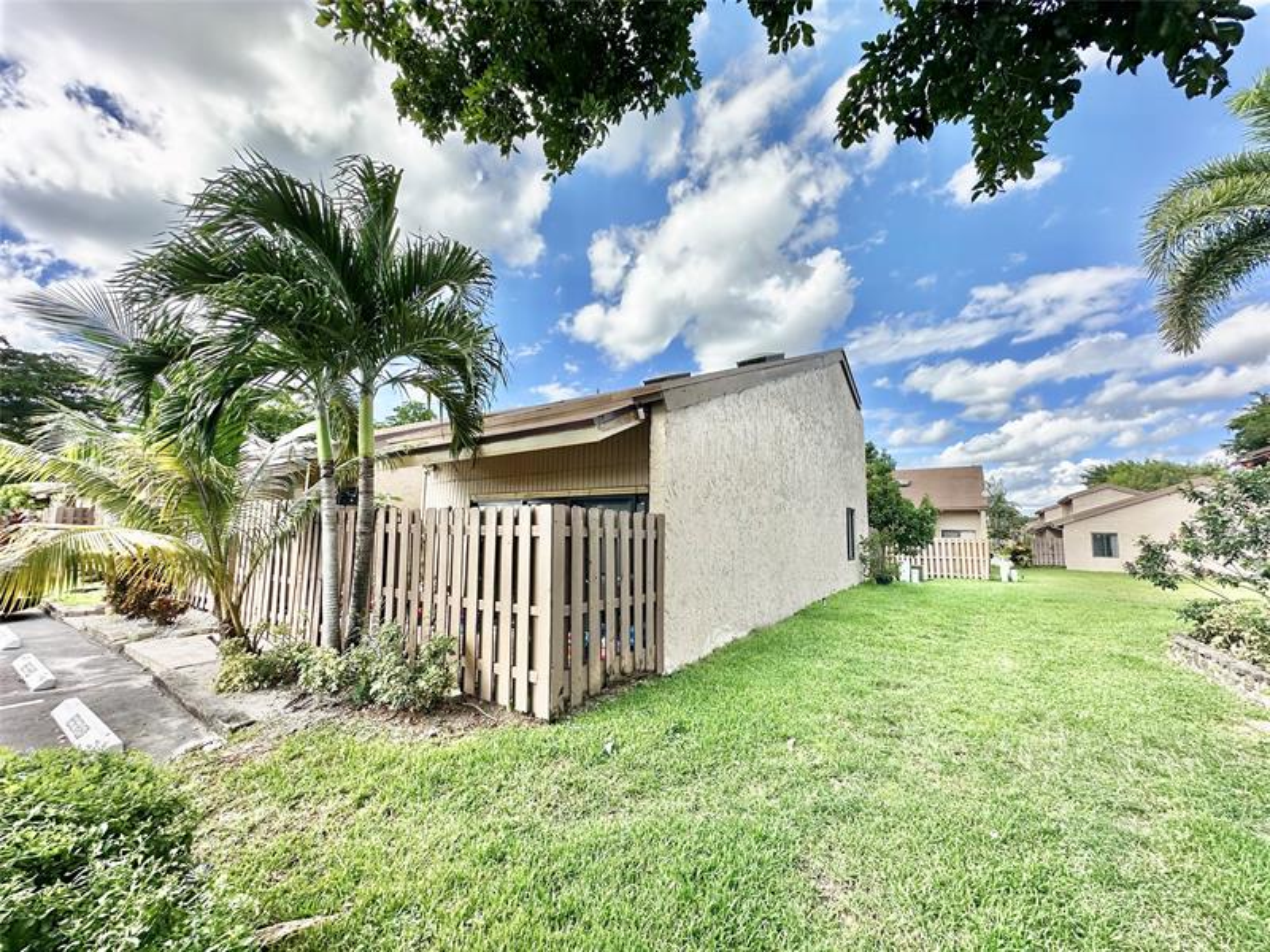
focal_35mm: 14
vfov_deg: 85.7
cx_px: 635
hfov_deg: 102.1
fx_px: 514
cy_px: 476
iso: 40
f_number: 2.2
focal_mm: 2.22
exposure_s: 1/1072
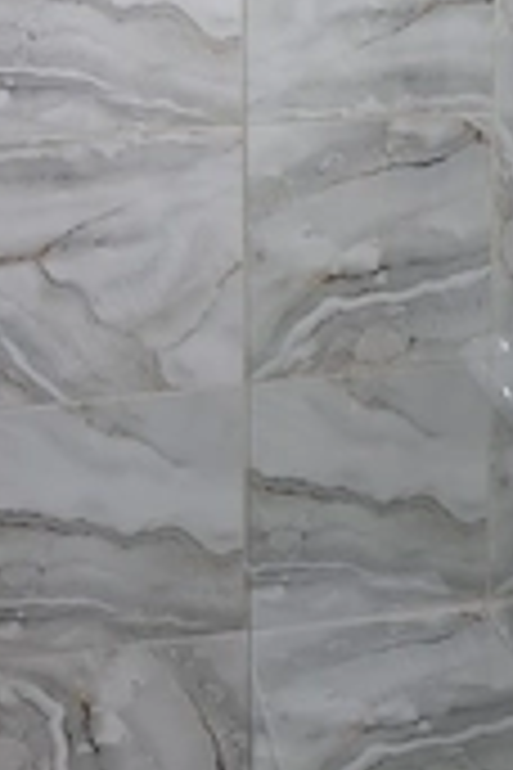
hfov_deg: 24.1
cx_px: 315
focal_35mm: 56
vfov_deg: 33.0
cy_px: 18
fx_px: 1197
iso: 250
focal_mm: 5.54
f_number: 1.8
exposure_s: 1/50
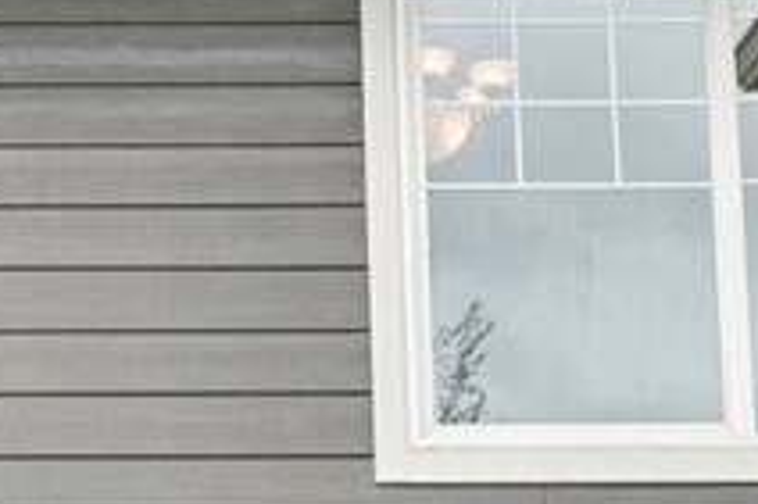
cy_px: 542
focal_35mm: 168
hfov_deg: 12.1
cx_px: 5
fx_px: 3534
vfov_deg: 8.1
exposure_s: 1/160
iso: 400
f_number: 8
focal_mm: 21
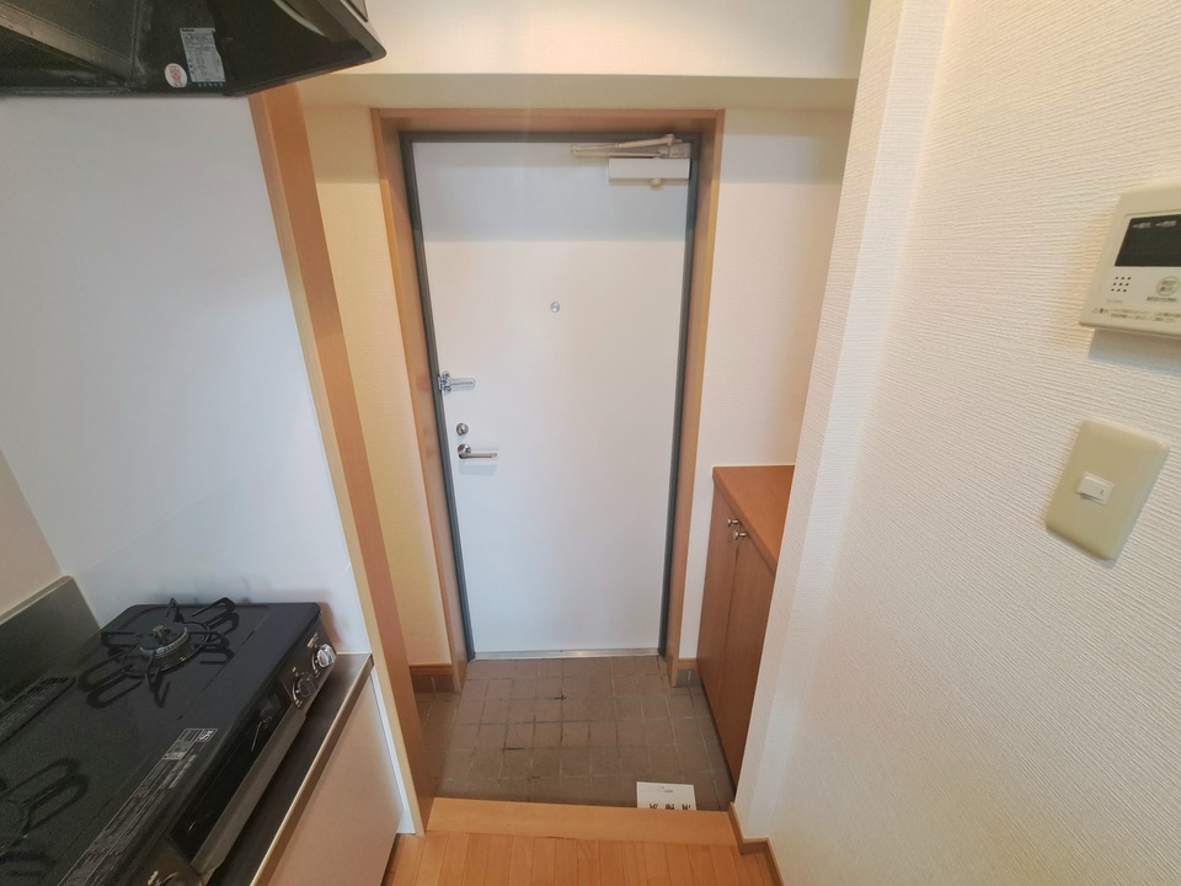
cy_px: 443
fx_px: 444
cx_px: 590
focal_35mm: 13
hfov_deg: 106.2
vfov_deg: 89.9
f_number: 2.2
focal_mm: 1.74
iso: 200
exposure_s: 1/33
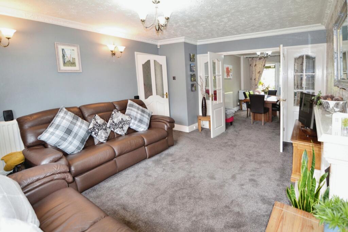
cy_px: 116
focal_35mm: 16
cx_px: 174
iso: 500
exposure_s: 1/60
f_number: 2.8
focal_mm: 11
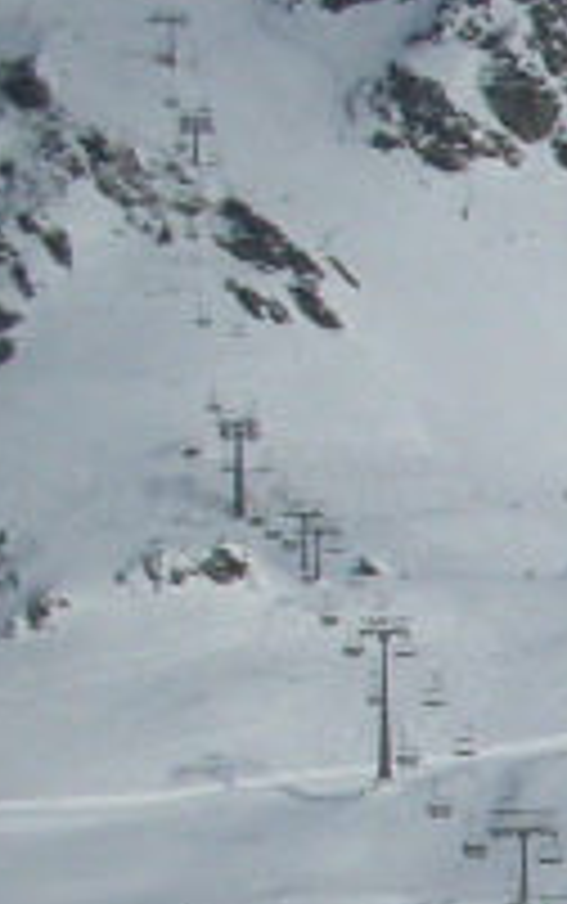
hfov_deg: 5.6
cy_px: 1516
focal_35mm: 205
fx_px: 5058
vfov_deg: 9.8
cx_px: 2268
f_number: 8.4
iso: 80
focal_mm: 6.3
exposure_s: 1/750
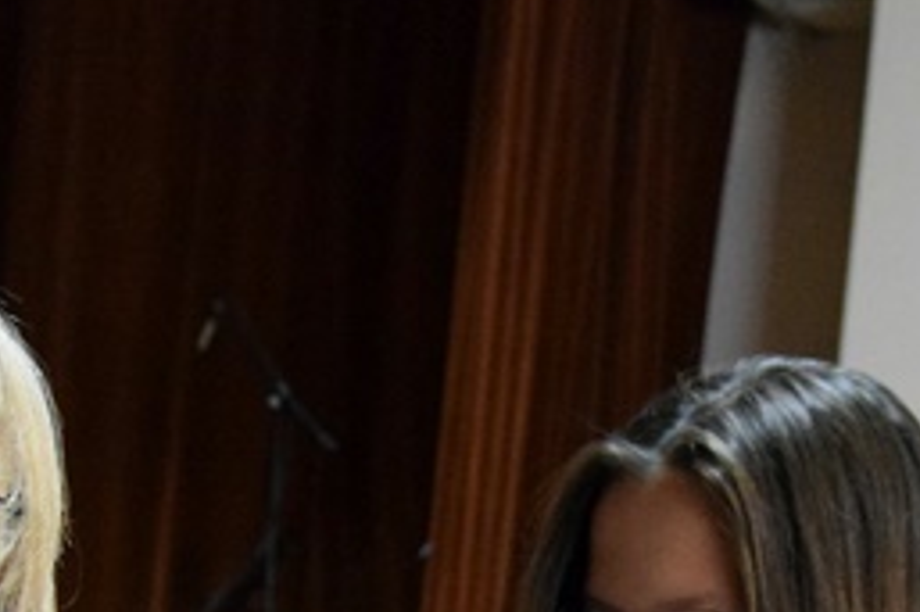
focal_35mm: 112
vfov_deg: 11.7
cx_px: 419
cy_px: 897
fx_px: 2860
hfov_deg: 18.3
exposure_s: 1/100
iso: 5600
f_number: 4.5
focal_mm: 24
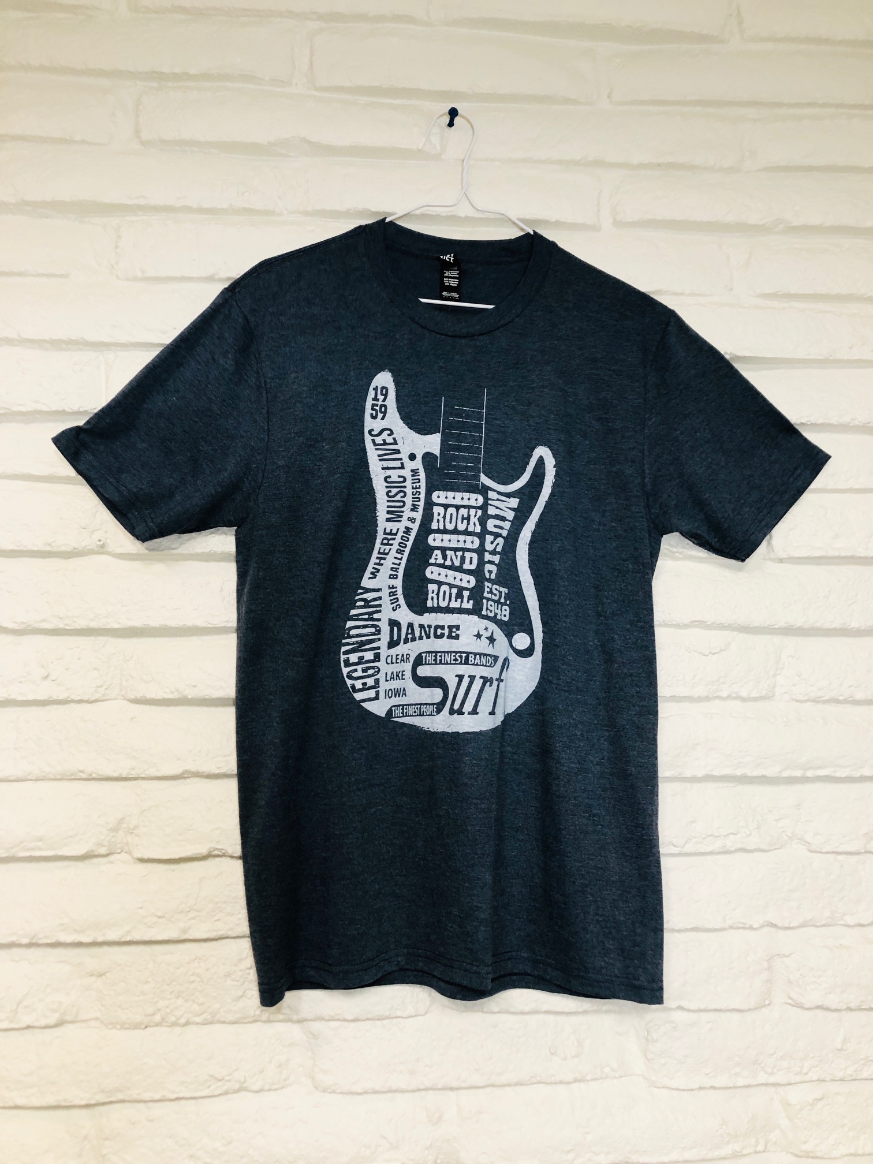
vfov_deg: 63.4
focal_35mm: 28
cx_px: 436
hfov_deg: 49.7
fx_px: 942
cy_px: 582
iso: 50
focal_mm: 3.99
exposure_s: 1/15
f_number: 1.8
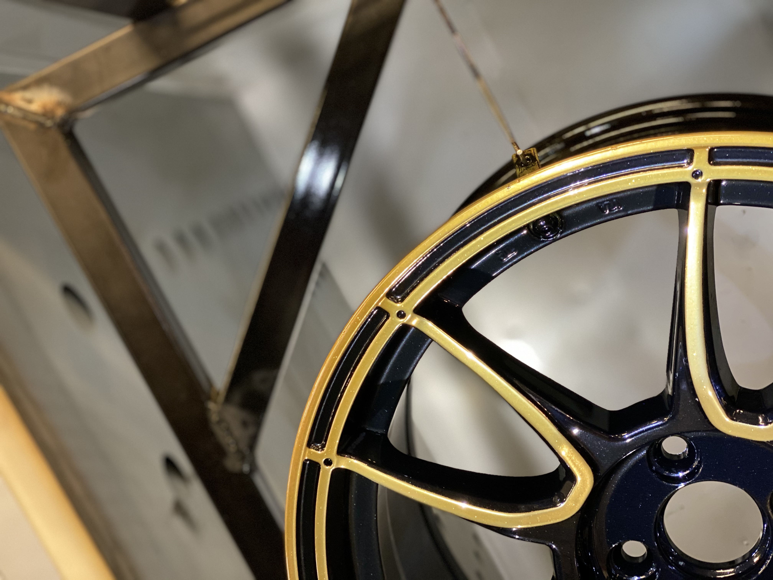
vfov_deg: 28.0
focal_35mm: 52
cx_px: 386
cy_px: 290
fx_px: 1161
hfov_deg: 36.8
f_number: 2
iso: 200
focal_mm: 6
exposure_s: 1/33
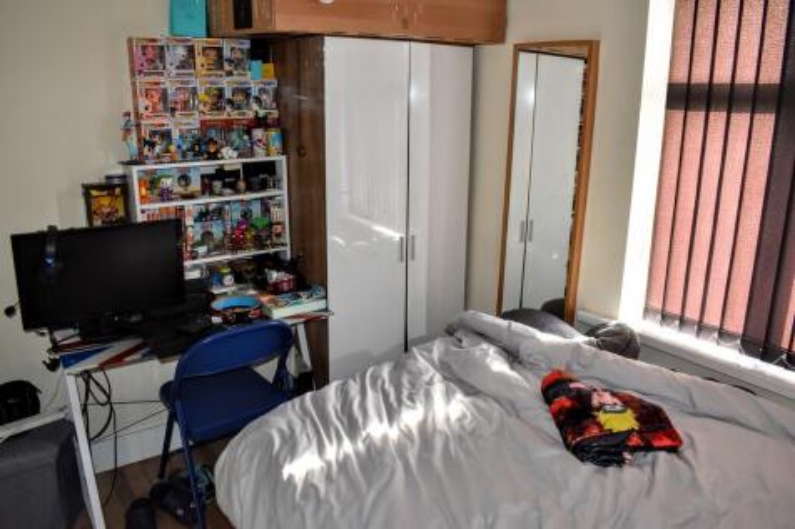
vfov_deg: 47.9
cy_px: 264
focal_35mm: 27
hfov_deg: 67.4
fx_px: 596
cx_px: 398
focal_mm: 18
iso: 800
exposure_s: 1/125
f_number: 5.6
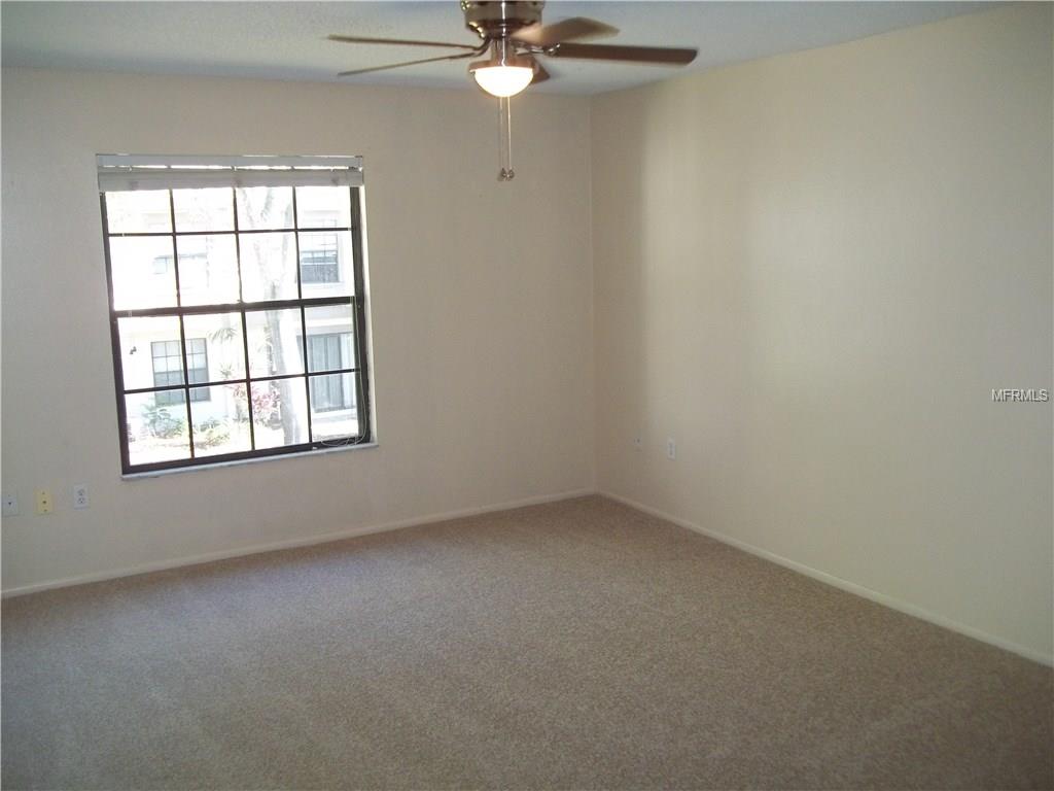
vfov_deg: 44.2
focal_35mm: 32
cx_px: 527
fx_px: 974
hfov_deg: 56.8
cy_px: 396
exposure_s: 1/50
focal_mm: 5.7
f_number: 2.9
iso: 160
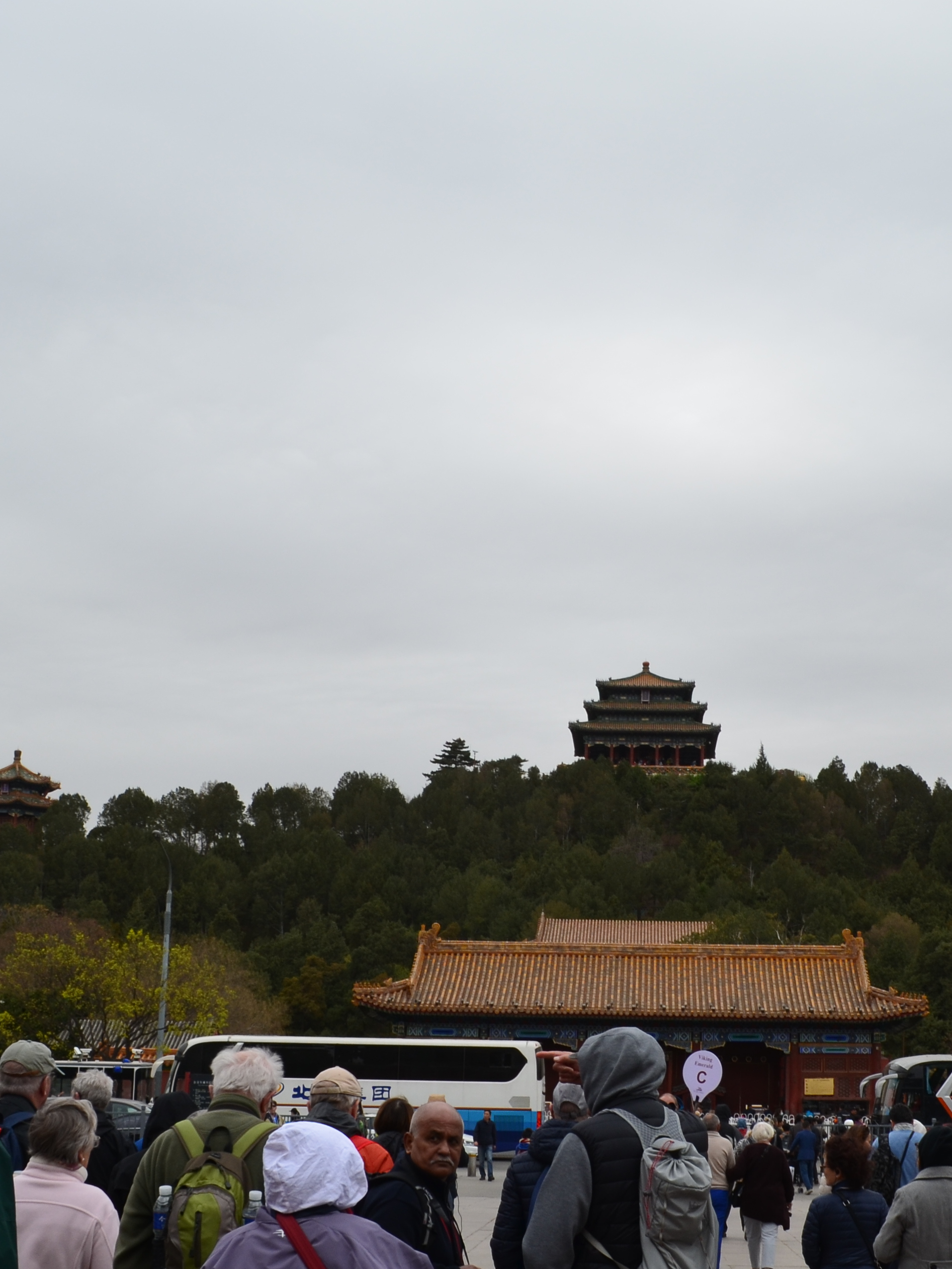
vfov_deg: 38.2
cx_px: 641
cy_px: 690
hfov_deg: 28.9
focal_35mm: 50
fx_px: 1834
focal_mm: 18
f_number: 11
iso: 200
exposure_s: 1/125
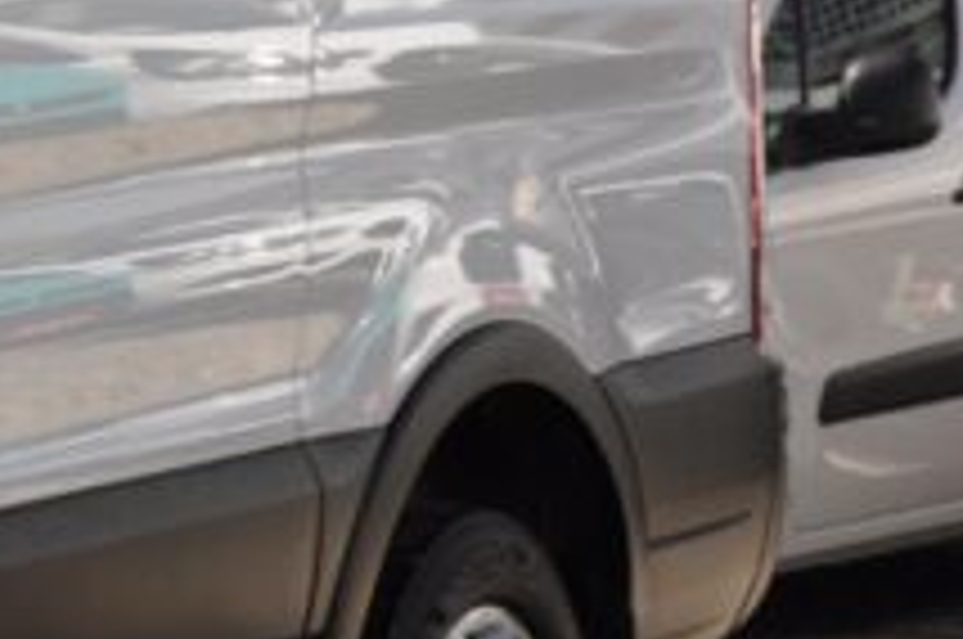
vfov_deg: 5.9
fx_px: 6143
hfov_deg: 8.3
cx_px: -1264
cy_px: 122
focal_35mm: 230
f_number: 10
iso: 500
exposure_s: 1/320
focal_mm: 32
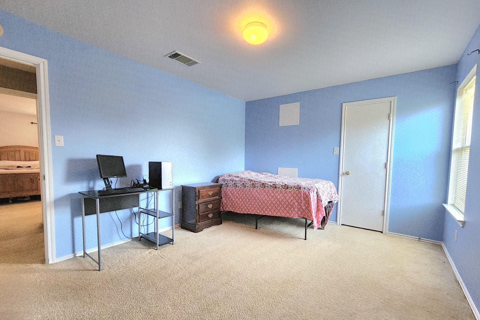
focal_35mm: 14
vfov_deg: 81.1
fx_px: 187
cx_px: 247
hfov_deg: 104.2
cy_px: 171
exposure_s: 1/60.2
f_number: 2.2
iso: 320
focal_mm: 2.2
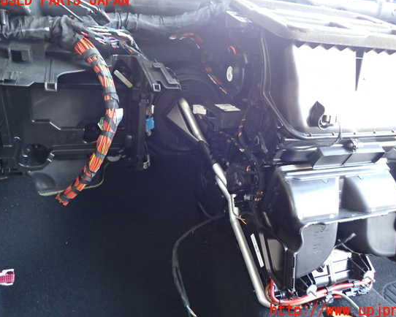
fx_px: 317
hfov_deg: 63.9
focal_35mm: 27
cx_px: 216
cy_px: 156
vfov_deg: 53.2
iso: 400
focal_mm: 4.5
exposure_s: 1/30
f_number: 2
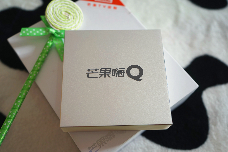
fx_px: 228
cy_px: 76
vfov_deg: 36.9
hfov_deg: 53.1
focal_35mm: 36
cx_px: 114
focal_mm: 36
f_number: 4
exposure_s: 1/60
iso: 400
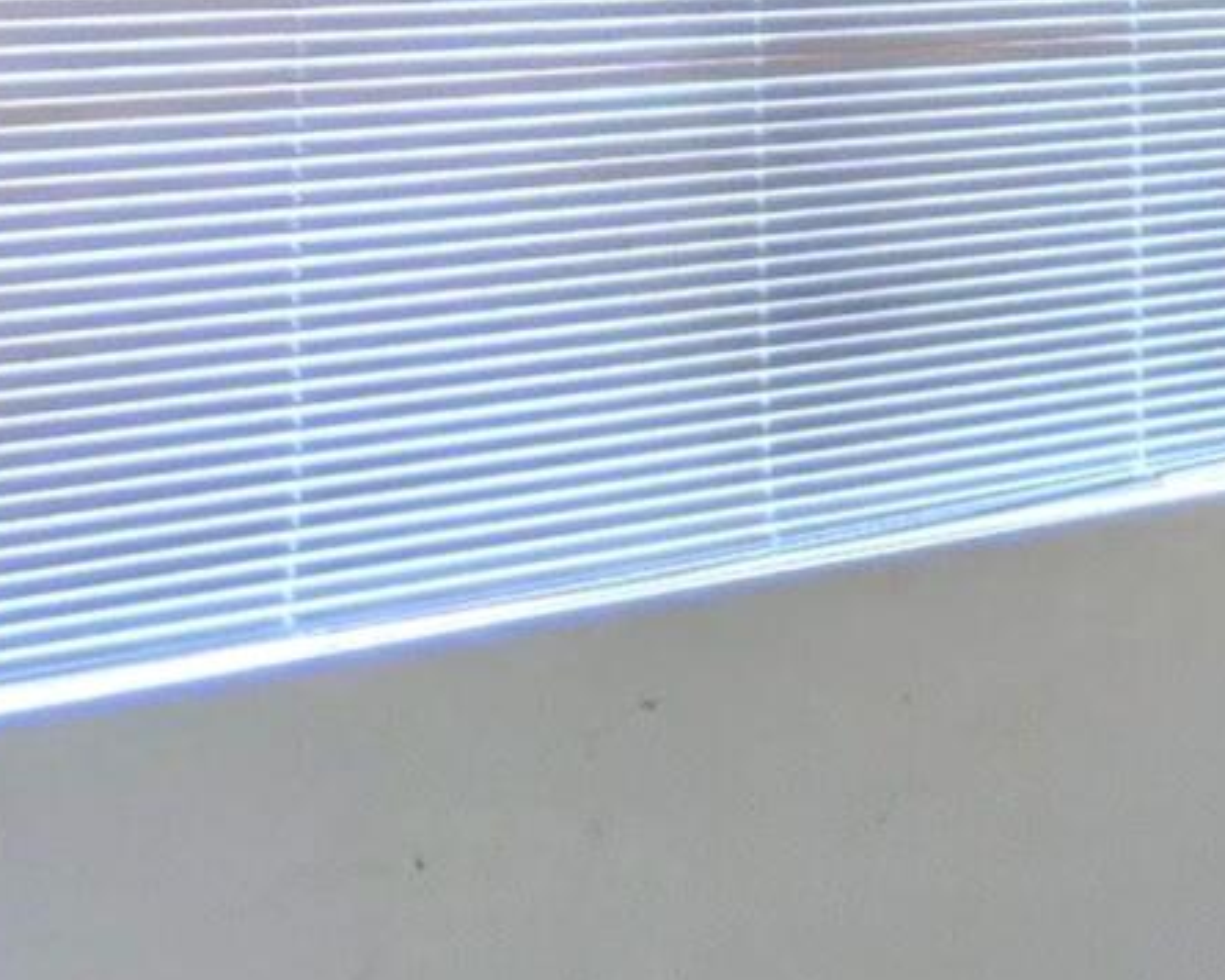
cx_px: 3474
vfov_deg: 18.7
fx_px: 2864
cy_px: -85
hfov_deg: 12.4
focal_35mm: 79
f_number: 1.95
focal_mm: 2.23
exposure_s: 1/24
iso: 60
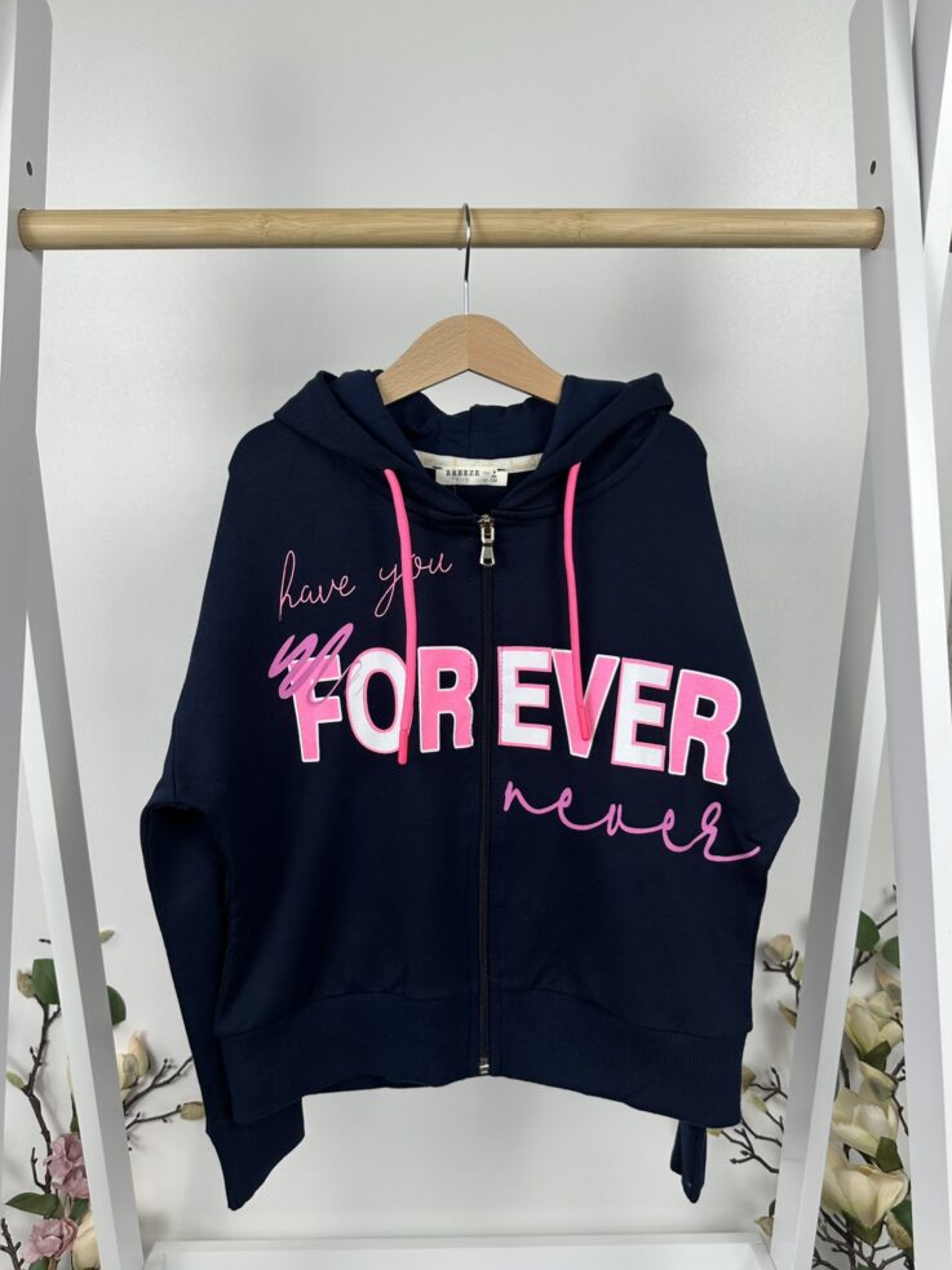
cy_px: 629
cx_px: 465
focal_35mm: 25
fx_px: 917
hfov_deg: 54.9
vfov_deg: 69.4
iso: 50
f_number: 1.78
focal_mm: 6.86
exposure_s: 1/124
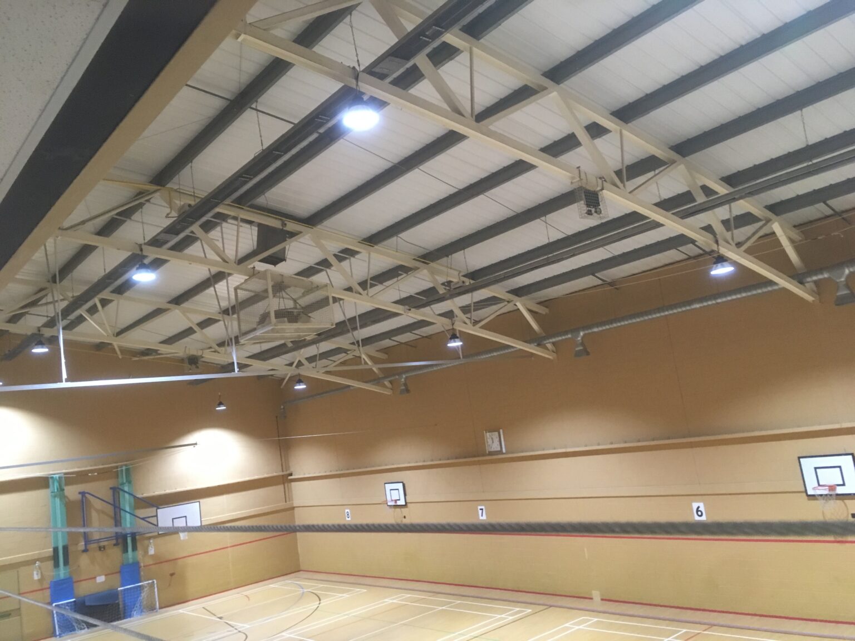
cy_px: 320
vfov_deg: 48.2
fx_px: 716
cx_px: 428
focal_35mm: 29
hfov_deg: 61.7
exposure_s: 1/33
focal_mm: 4.15
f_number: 2.2
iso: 200
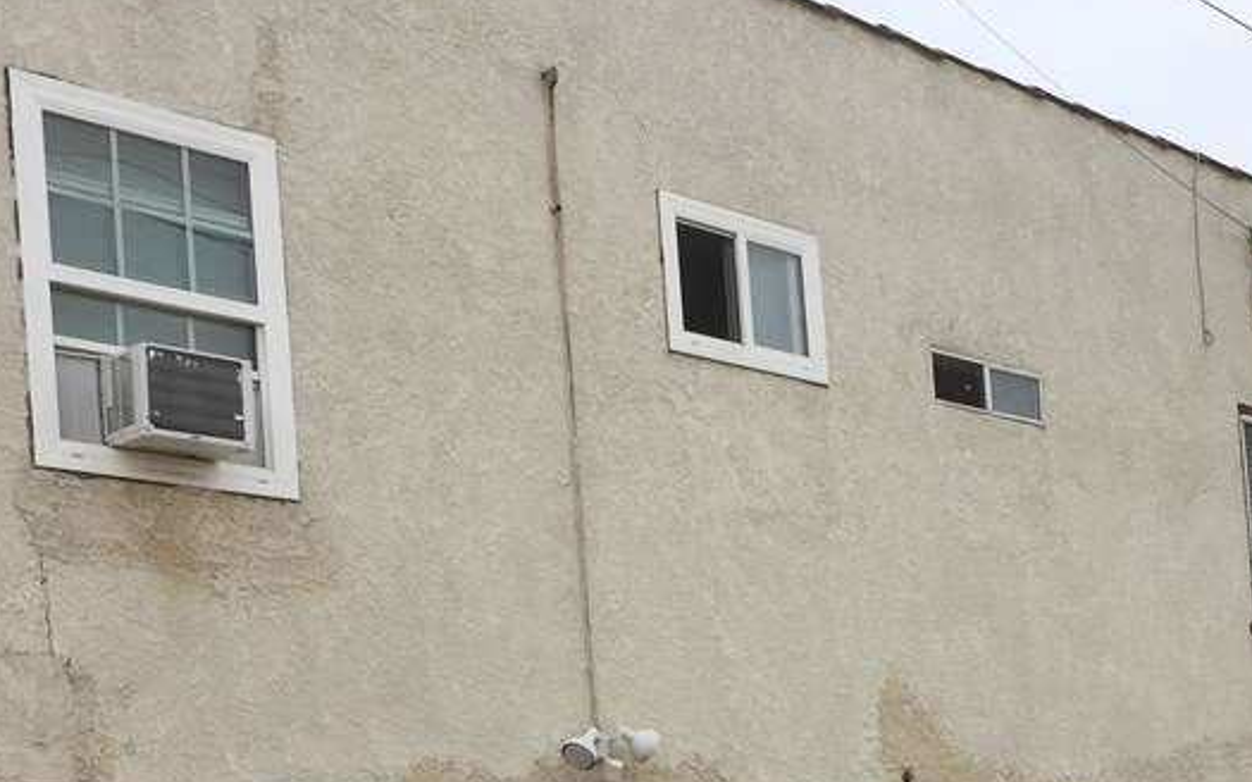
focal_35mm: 60
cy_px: 887
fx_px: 2047
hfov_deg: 34.0
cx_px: 711
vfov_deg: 20.5
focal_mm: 4.15
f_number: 2.2
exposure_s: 1/1799
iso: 32
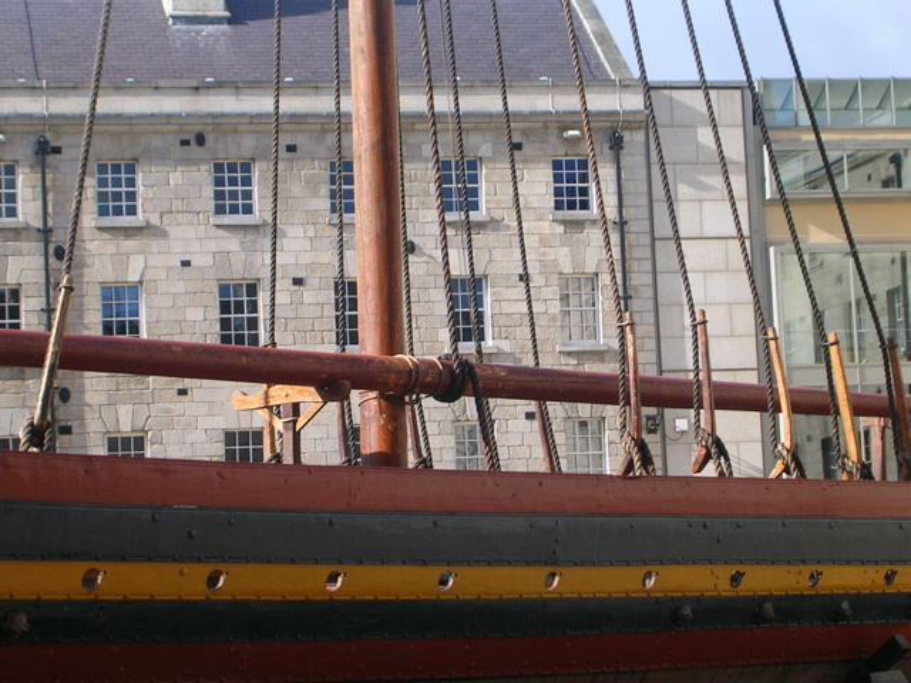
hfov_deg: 17.1
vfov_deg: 12.9
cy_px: 342
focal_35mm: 115
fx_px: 3026
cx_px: 456
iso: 50
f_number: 4.9
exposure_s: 1/192
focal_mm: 17.4
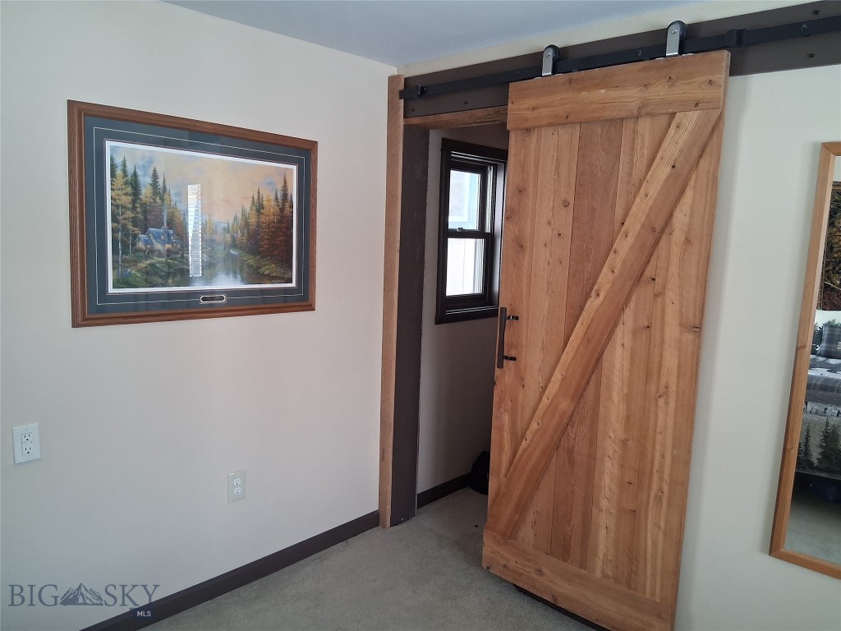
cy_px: 316
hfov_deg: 67.3
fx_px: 632
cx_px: 420
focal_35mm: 26
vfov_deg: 53.1
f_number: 1.8
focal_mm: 3.98
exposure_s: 1/100
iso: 400
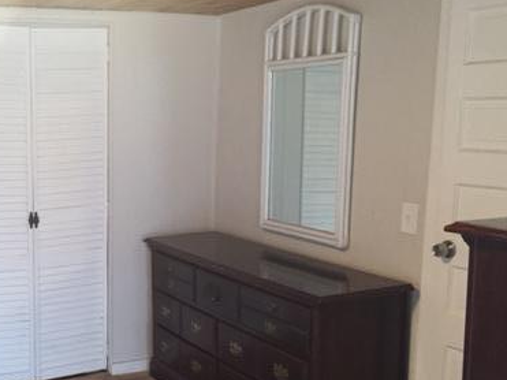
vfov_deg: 29.0
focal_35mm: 50
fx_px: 732
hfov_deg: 37.1
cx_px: 113
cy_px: 231
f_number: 2.2
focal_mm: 4.15
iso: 250
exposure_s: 1/15
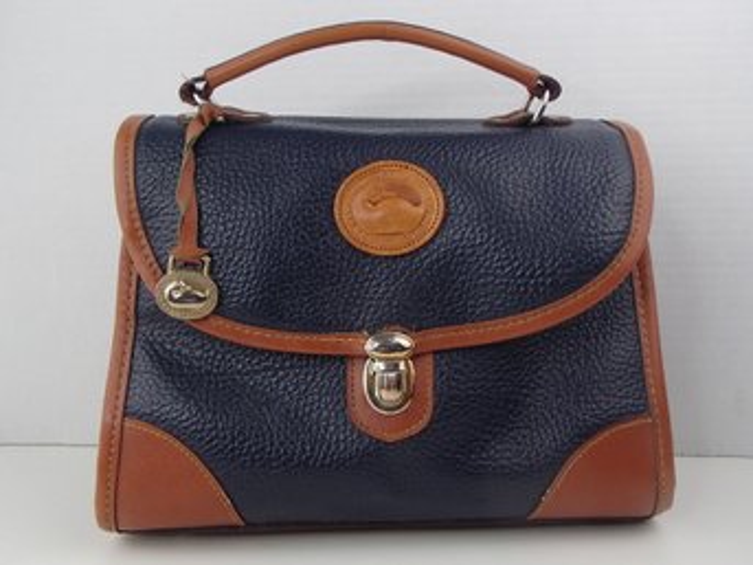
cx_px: 376
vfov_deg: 38.6
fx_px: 805
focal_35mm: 37
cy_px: 282
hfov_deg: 50.2
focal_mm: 6.64
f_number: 4.7
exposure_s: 1/160
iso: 250
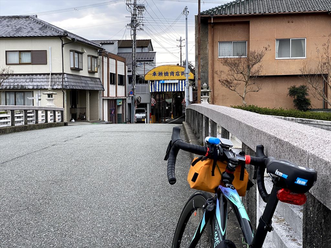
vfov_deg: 28.0
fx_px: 497
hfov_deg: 36.8
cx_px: 166
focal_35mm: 52
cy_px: 124
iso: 20
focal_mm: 6
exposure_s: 1/813
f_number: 2
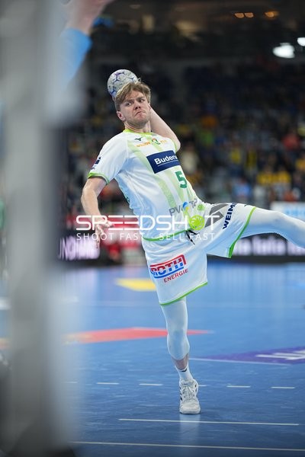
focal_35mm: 135
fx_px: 1715
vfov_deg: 15.2
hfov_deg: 10.2
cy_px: 228
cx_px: 152
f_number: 1.8
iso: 1000
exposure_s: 1/1600
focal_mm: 135
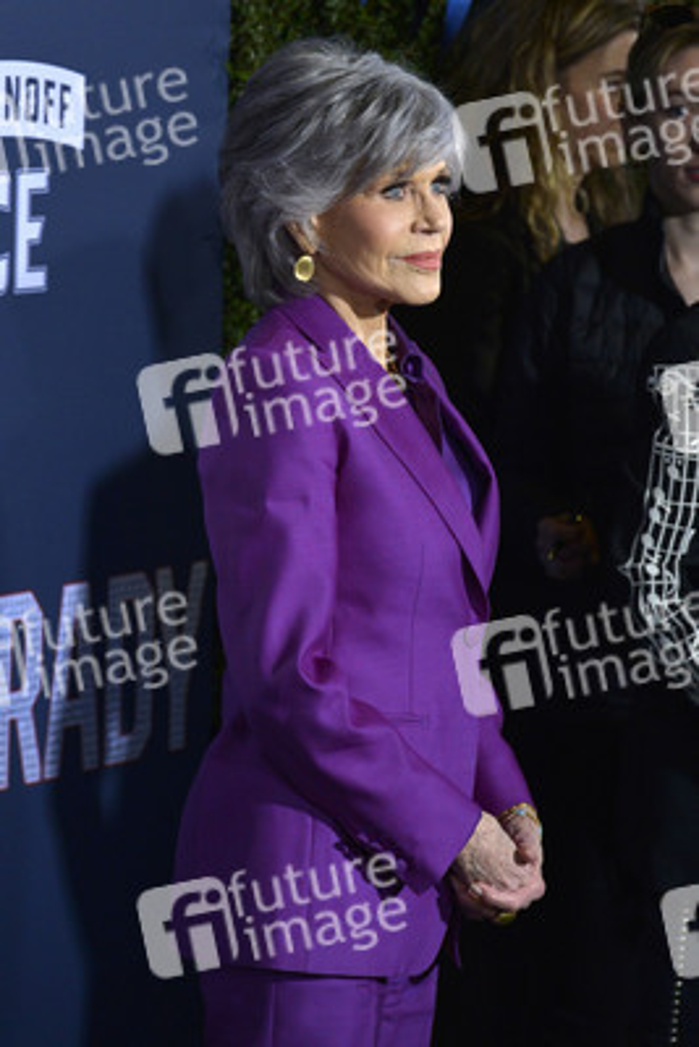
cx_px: 350
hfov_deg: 6.9
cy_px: 524
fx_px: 5820
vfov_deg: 10.3
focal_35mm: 200
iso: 2000
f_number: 6.3
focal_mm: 200
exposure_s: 1/320
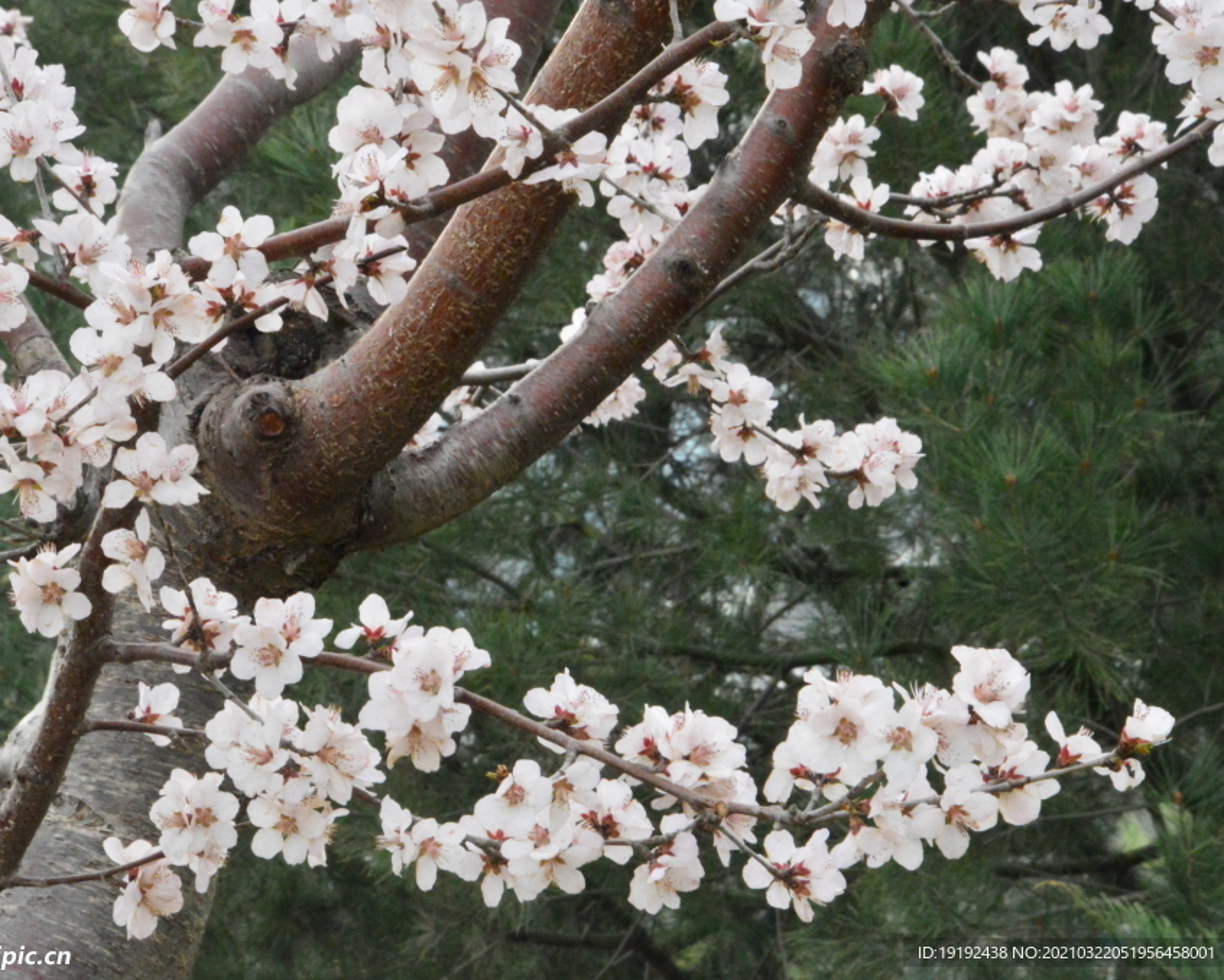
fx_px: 6470
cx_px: 506
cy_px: 489
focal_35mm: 179
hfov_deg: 10.8
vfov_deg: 8.7
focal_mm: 105
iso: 6400
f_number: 32
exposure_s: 1/160
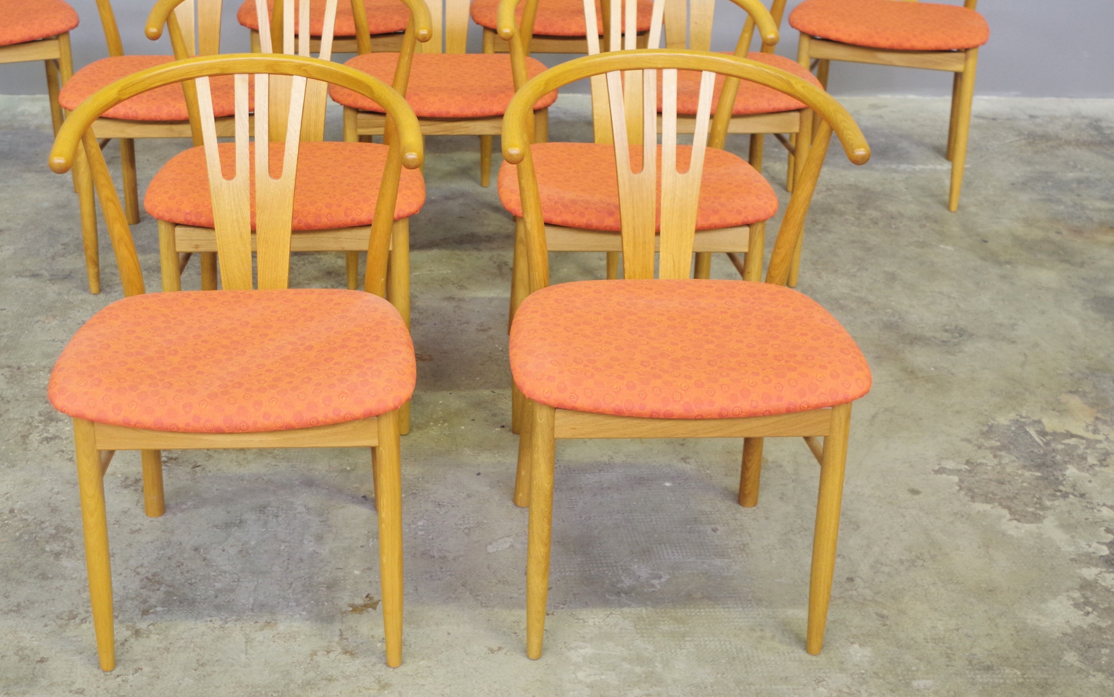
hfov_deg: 43.4
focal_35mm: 46
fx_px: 1397
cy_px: 221
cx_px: 476
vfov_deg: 27.8
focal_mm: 21.25
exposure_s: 1/13
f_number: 4
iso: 800
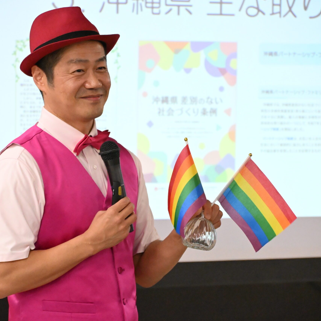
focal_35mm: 171
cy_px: 160
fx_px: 1790
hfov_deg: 10.2
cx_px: 129
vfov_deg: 10.2
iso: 8000
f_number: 5.6
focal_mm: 89
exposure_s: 1/250
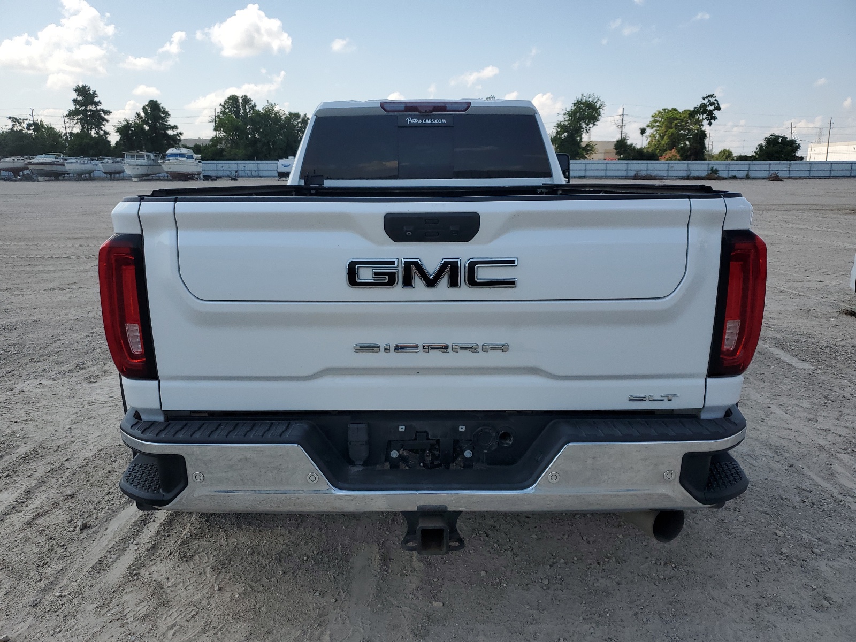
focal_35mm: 26
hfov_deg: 67.3
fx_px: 643
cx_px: 428
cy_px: 321
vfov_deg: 53.1
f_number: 1.5
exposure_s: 1/3333
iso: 50
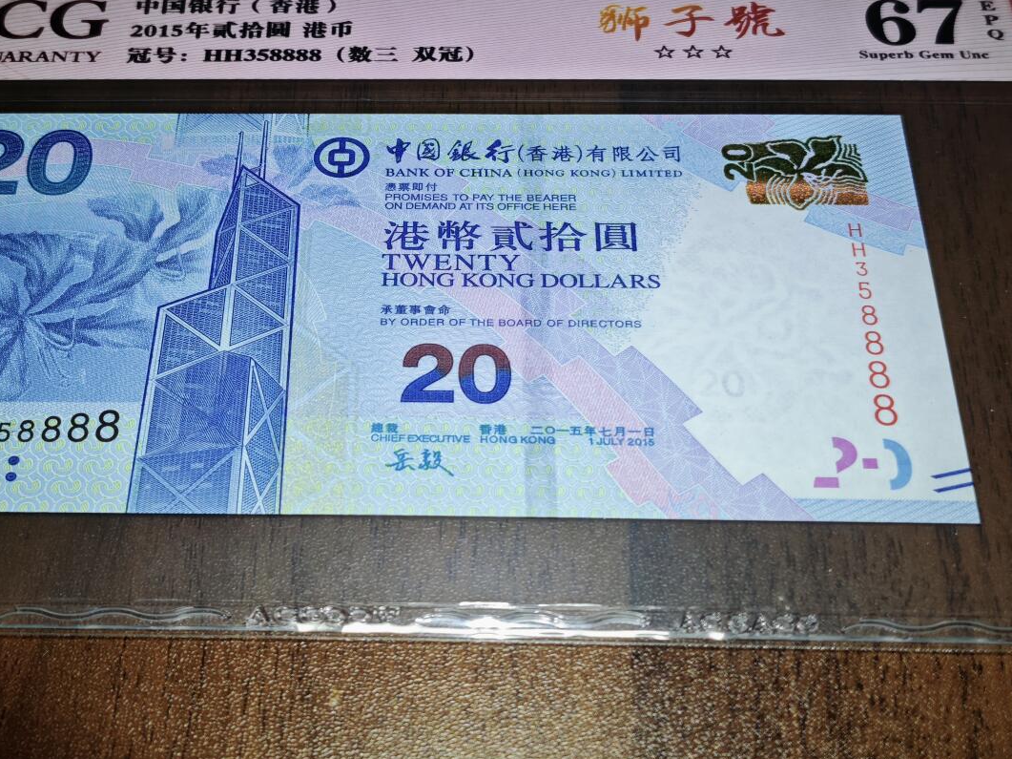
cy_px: 280
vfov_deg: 22.2
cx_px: 390
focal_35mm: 66
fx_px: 1929
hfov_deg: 29.3
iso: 80
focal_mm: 5.85
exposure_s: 1/96.7
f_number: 1.63
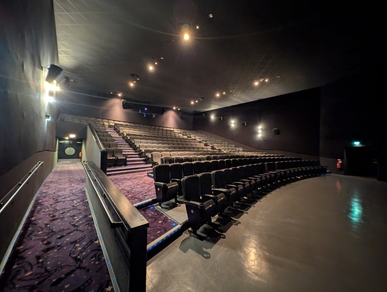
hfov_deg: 110.5
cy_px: 146
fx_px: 134
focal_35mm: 12
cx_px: 194
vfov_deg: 94.6
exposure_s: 1/2.43
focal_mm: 2.23
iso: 820
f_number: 1.95
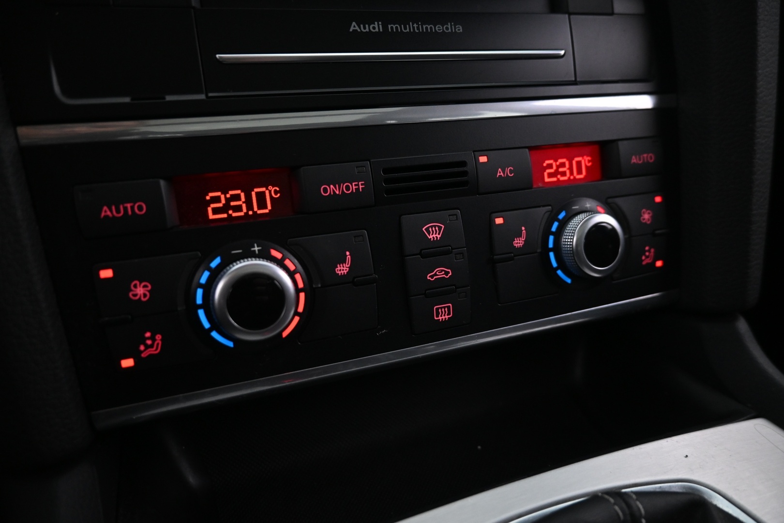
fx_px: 523
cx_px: 392
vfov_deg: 53.1
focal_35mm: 24
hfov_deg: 73.7
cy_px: 262
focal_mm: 16
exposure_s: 1/25
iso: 1600
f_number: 3.5
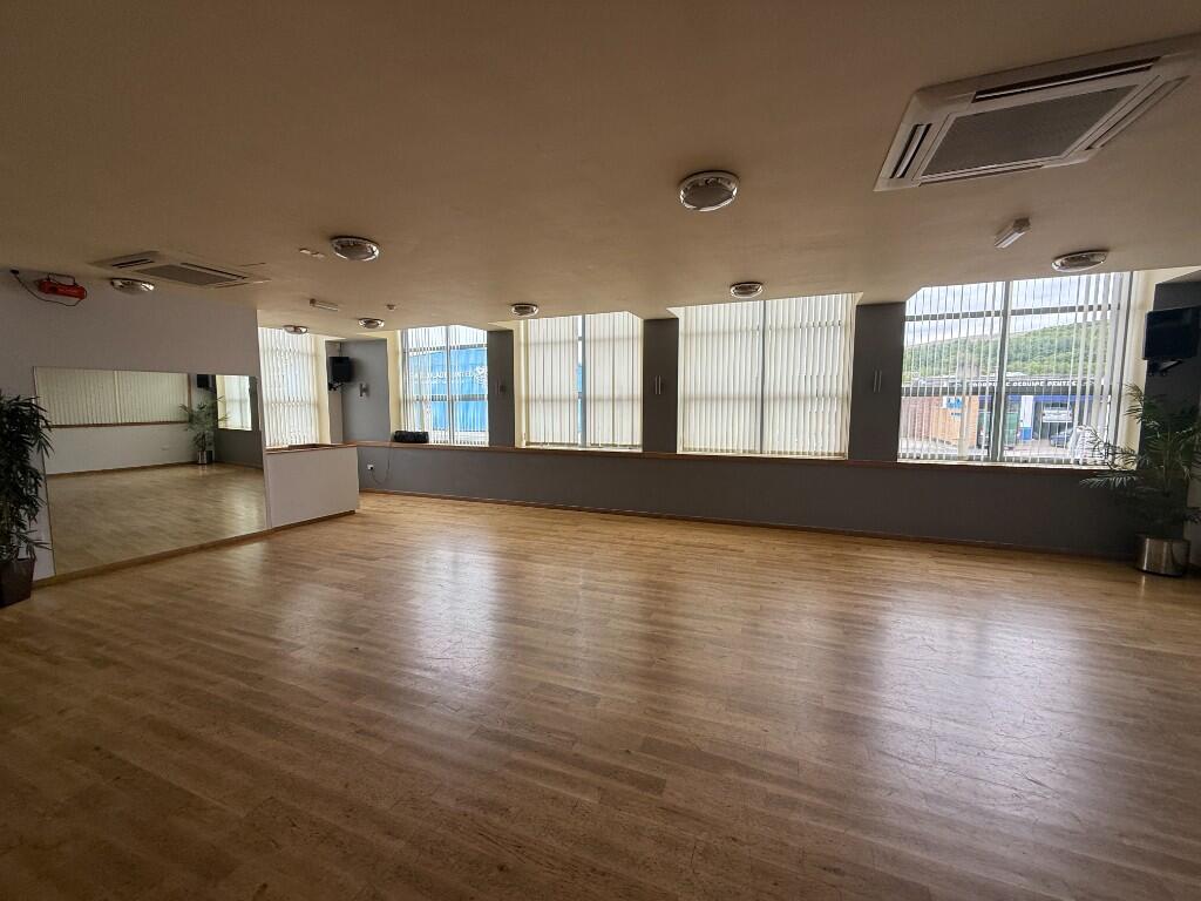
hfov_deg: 102.1
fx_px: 486
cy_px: 450
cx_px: 600
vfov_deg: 85.7
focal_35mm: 14
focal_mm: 2.22
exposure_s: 1/99
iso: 64
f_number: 2.2
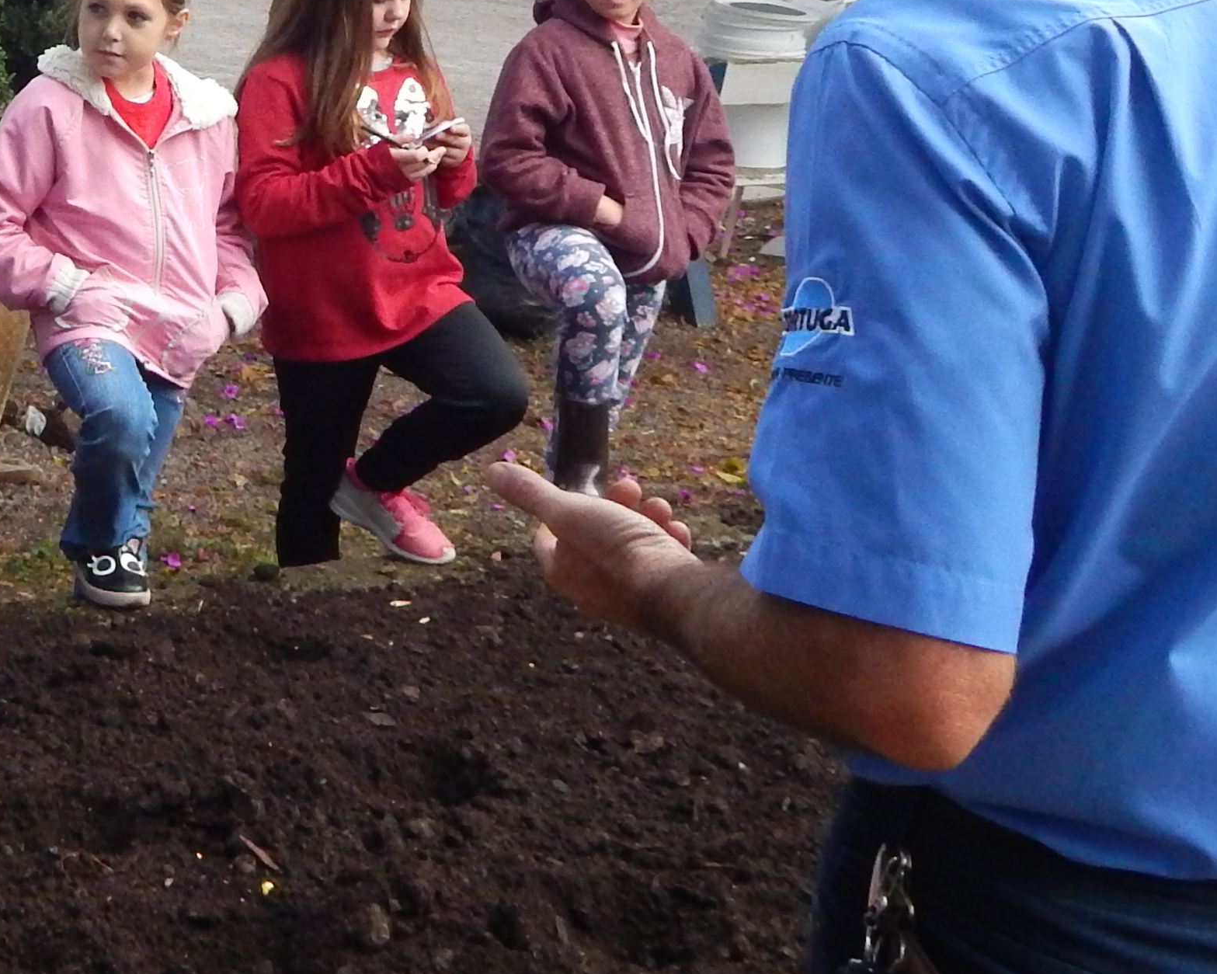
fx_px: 2378
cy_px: -85
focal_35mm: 66
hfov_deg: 26.9
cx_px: -47
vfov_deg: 22.0
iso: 400
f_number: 3
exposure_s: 1/800
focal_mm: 4
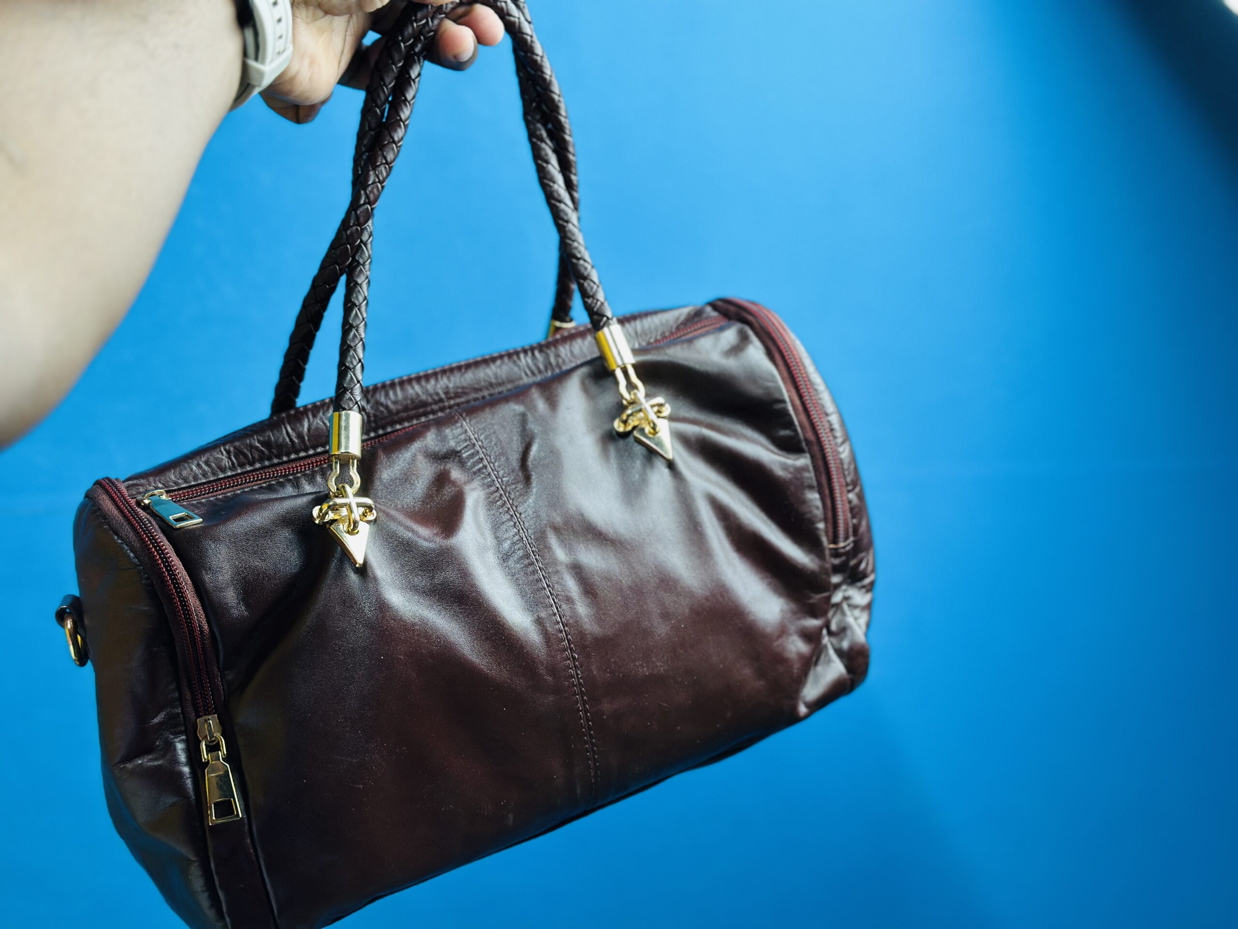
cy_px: 464
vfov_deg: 30.3
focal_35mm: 48
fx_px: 1717
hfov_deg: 39.7
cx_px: 619
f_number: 1.78
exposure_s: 1/50
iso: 125
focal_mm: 6.86
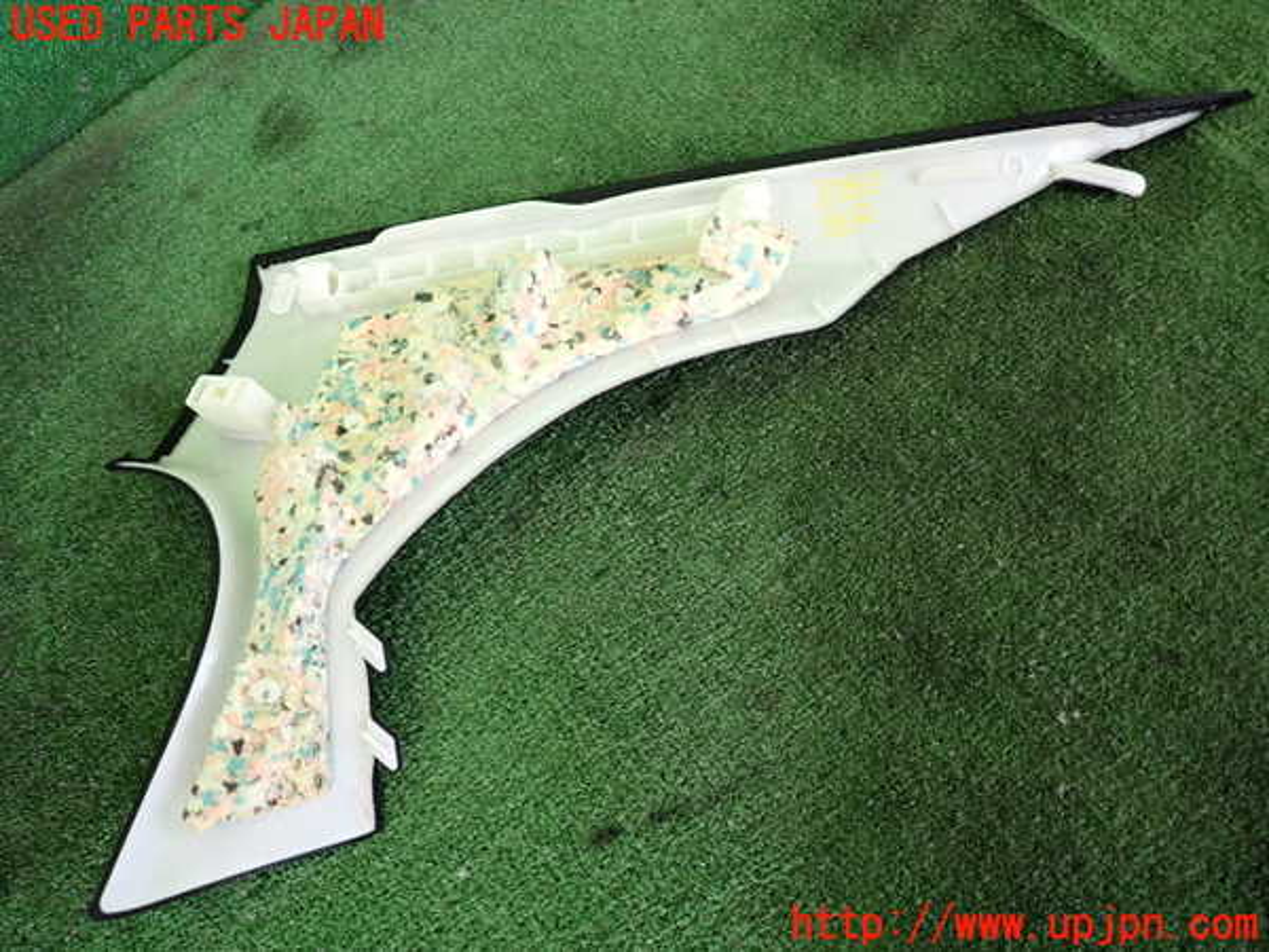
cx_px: 634
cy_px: 476
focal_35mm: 25
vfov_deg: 54.9
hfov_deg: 69.4
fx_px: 916
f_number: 2
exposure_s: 1/125
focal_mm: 4.5
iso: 500
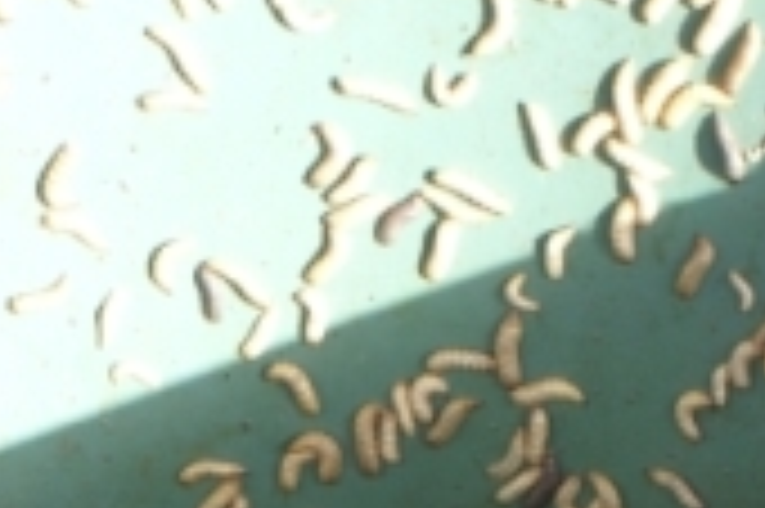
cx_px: 99
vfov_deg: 6.8
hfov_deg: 10.4
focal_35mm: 198
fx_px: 4203
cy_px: 919
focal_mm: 28
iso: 100
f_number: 5
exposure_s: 1/60
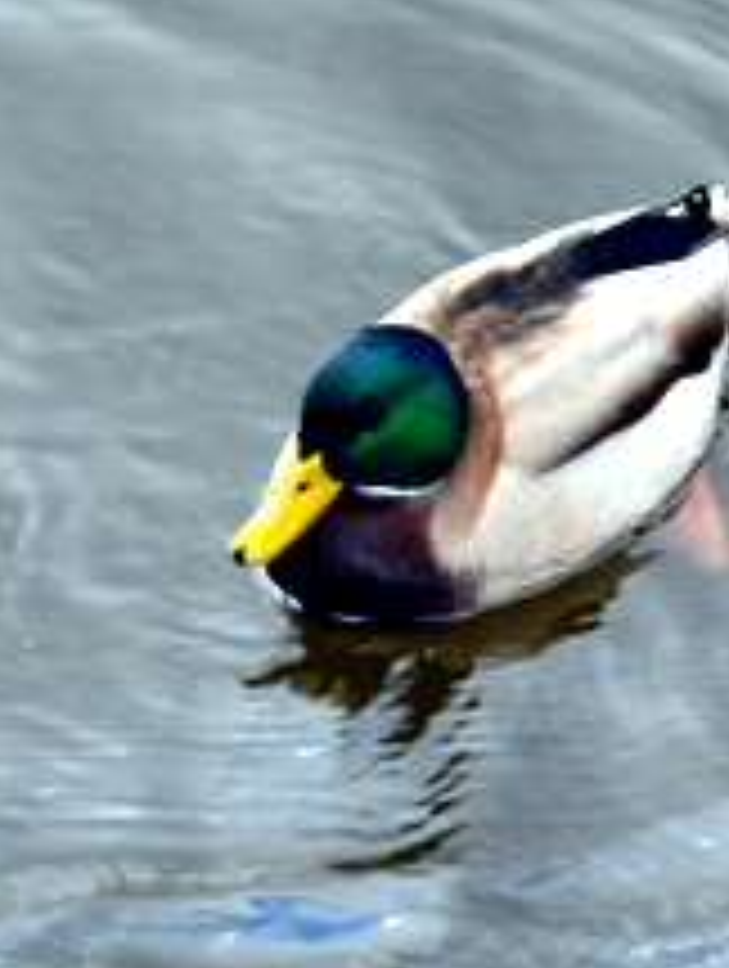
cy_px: 446
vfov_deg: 7.4
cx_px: 450
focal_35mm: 268
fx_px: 7503
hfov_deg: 5.6
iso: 800
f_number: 8
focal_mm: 50
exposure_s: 1/60
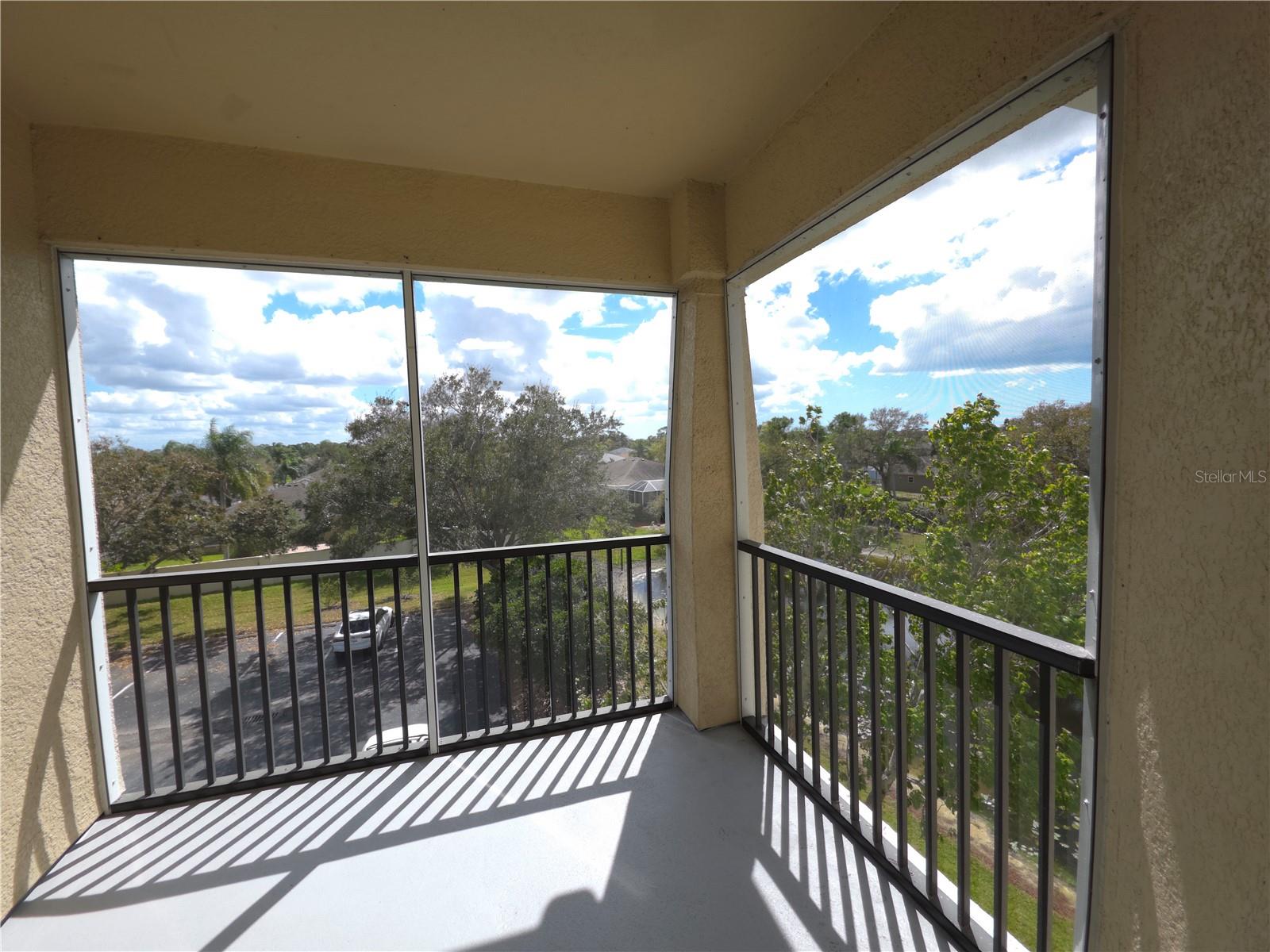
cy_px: 476
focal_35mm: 13
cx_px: 635
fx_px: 477
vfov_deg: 89.9
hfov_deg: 106.2
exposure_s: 1/323
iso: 20
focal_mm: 2.2
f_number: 1.9
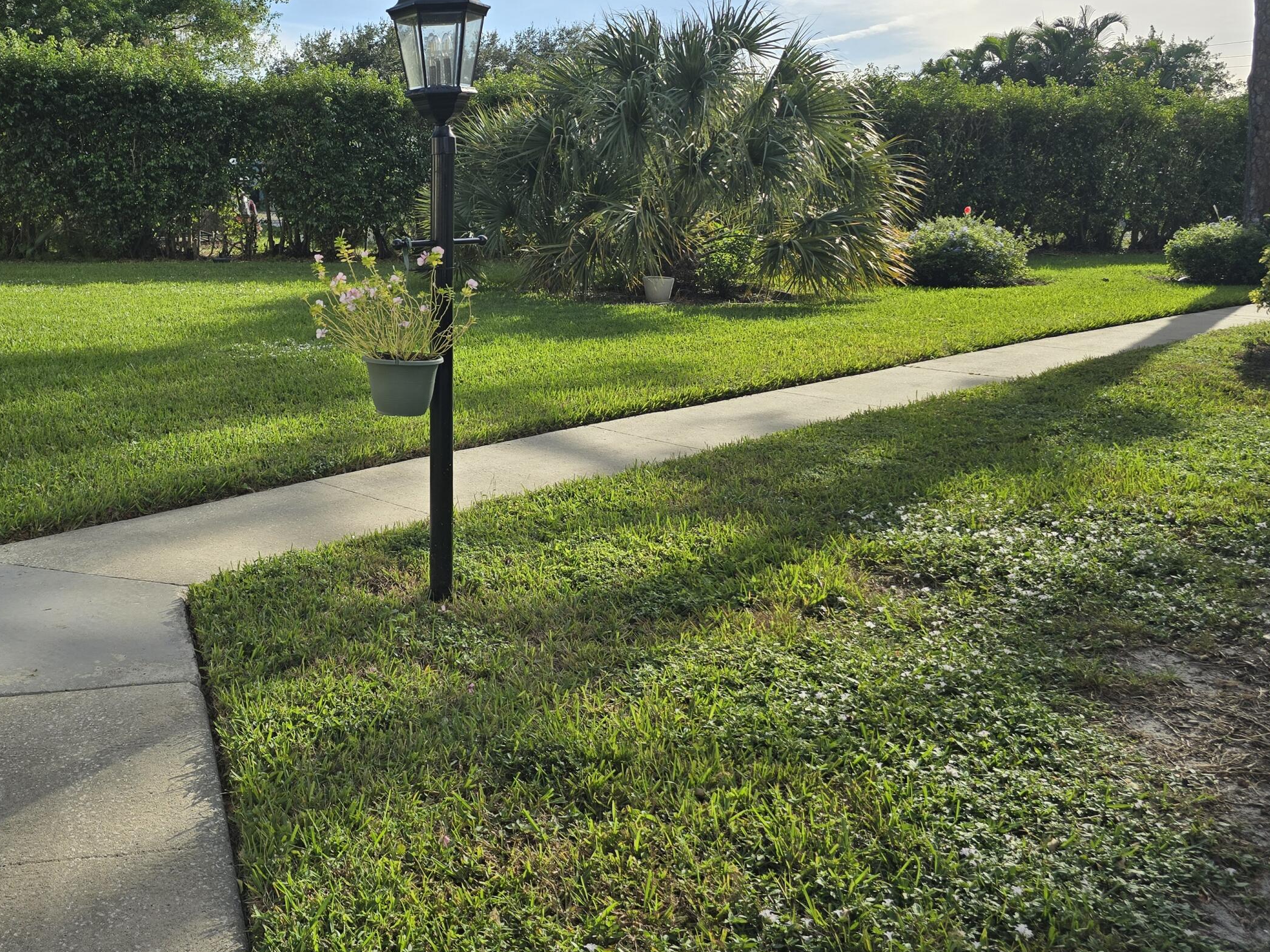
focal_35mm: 33
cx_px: 362
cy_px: 301
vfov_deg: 42.2
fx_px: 1211
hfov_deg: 53.5
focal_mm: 6.3
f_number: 1.7
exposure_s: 1/1013
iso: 12
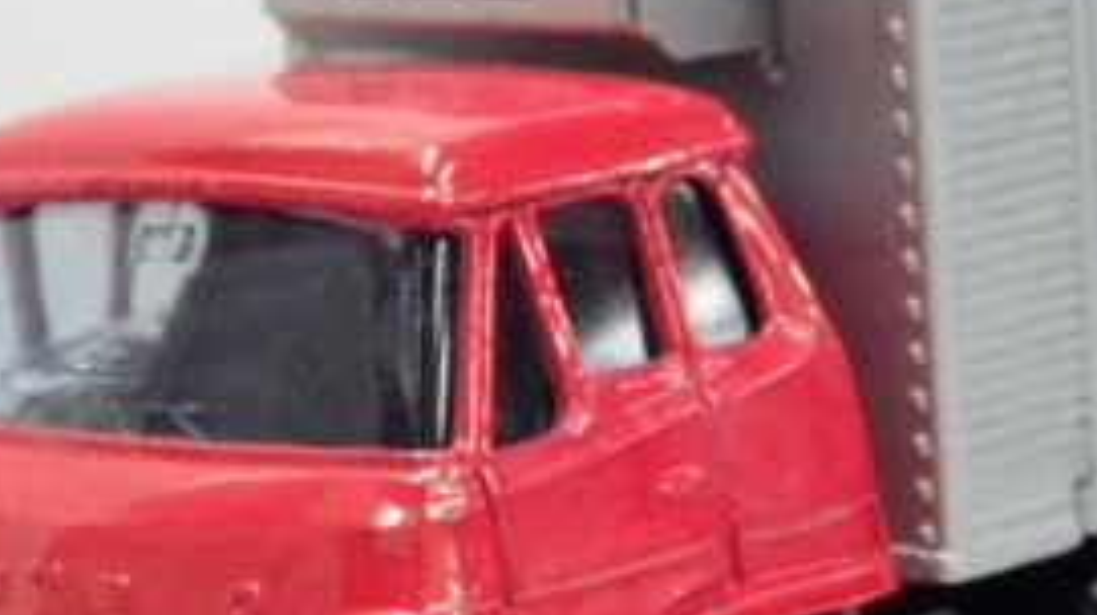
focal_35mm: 224
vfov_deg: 5.4
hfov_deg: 9.6
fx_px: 6511
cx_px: 712
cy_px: 461
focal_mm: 15.6
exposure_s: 1/45
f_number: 4.4
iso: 800
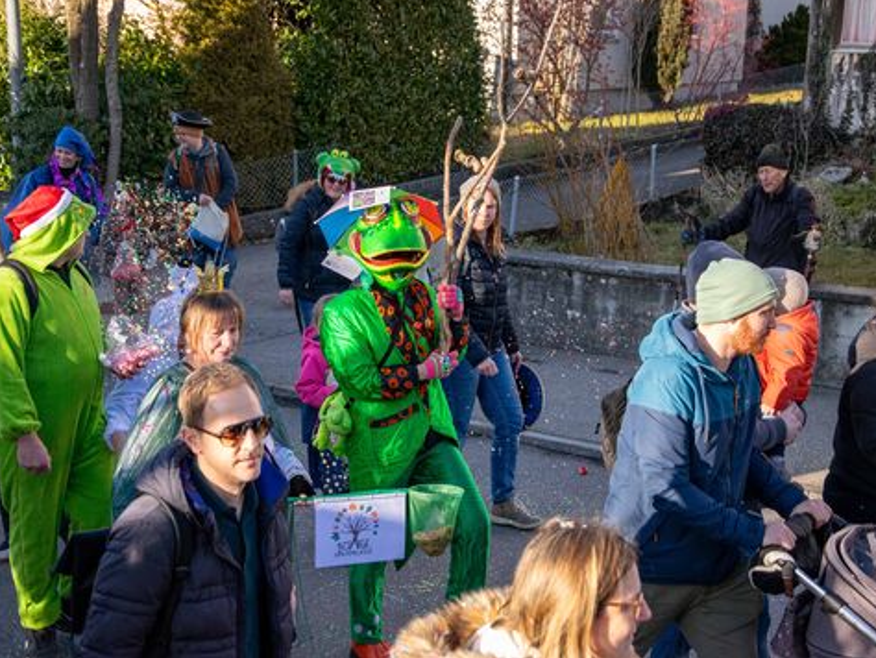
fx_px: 1747
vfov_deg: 21.3
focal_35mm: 69
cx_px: 464
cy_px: 327
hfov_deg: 28.1
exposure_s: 1/1000
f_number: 4.8
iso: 720
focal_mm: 42
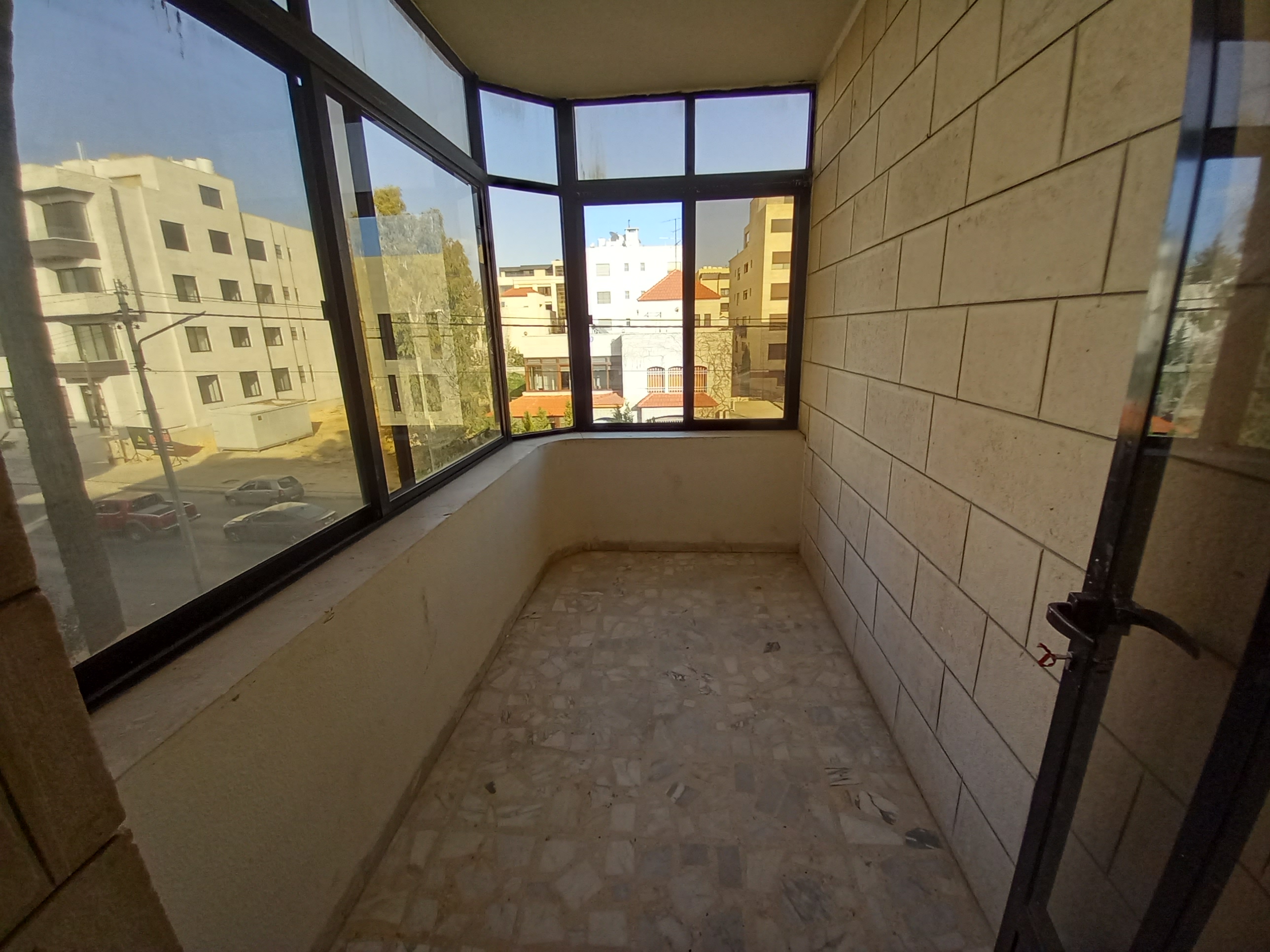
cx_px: 635
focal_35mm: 13
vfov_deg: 89.9
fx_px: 477
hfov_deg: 106.2
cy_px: 476
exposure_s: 1/147
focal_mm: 1.13
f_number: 2.2
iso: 40
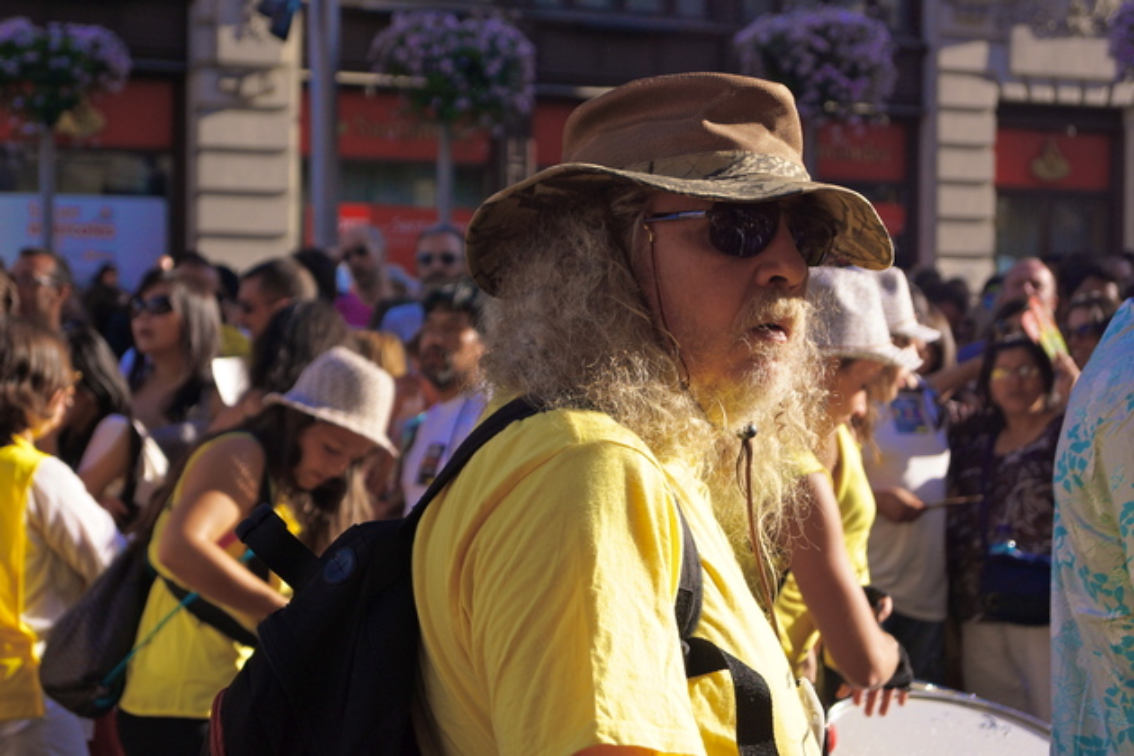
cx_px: 567
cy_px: 378
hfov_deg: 24.6
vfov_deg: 16.6
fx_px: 2599
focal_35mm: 82
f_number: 5.6
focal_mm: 55
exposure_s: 1/640
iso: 200
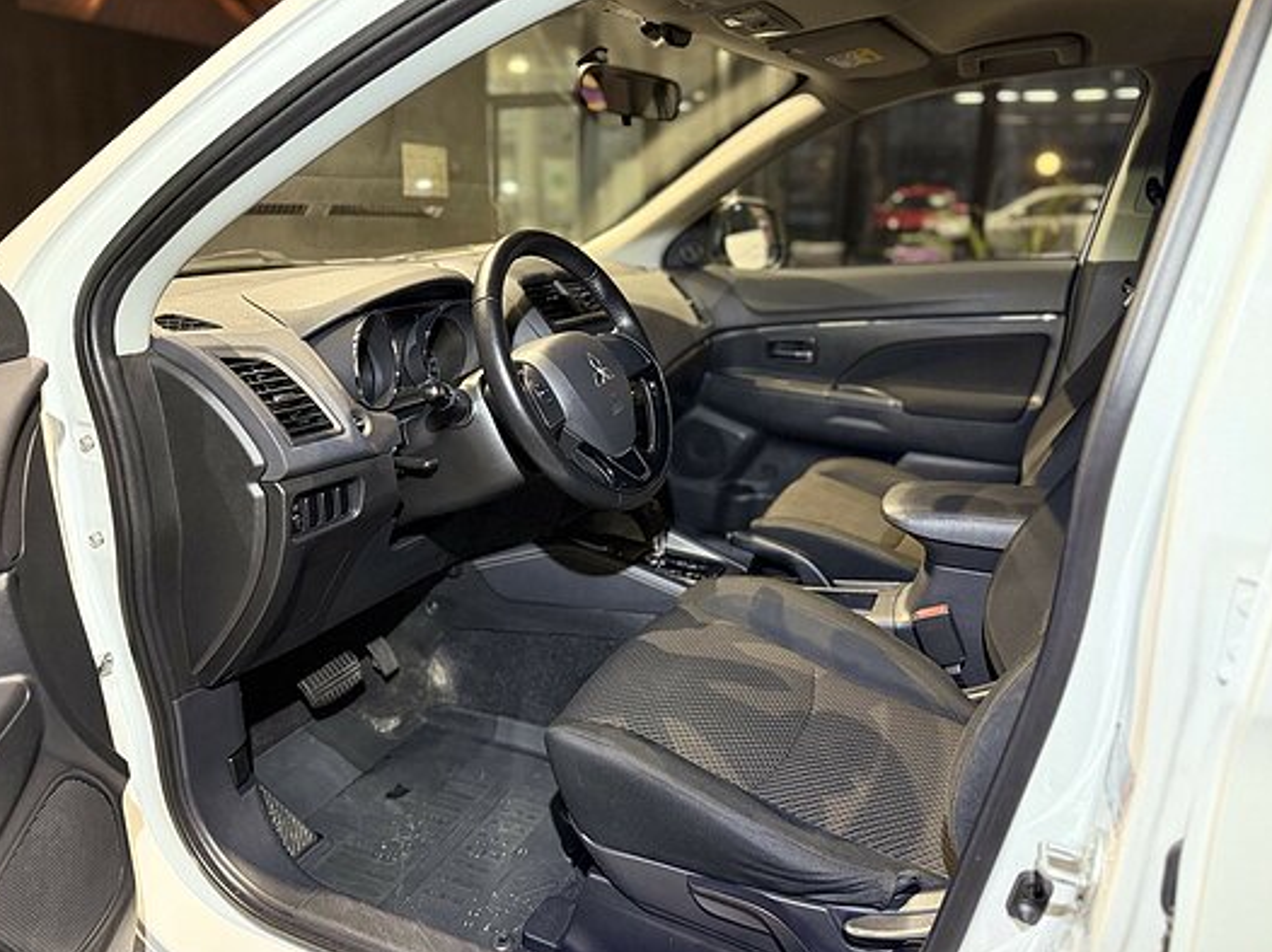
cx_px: 631
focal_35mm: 25
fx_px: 918
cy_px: 466
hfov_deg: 69.4
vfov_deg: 54.8
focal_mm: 6.76
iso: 500
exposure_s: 1/50
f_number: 1.78
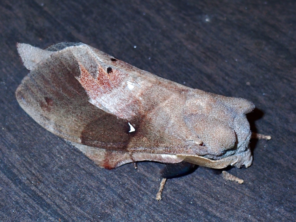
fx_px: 855
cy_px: 111
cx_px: 148
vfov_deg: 14.8
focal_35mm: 100
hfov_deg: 19.6
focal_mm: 18
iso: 200
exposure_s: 1/200
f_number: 6.3
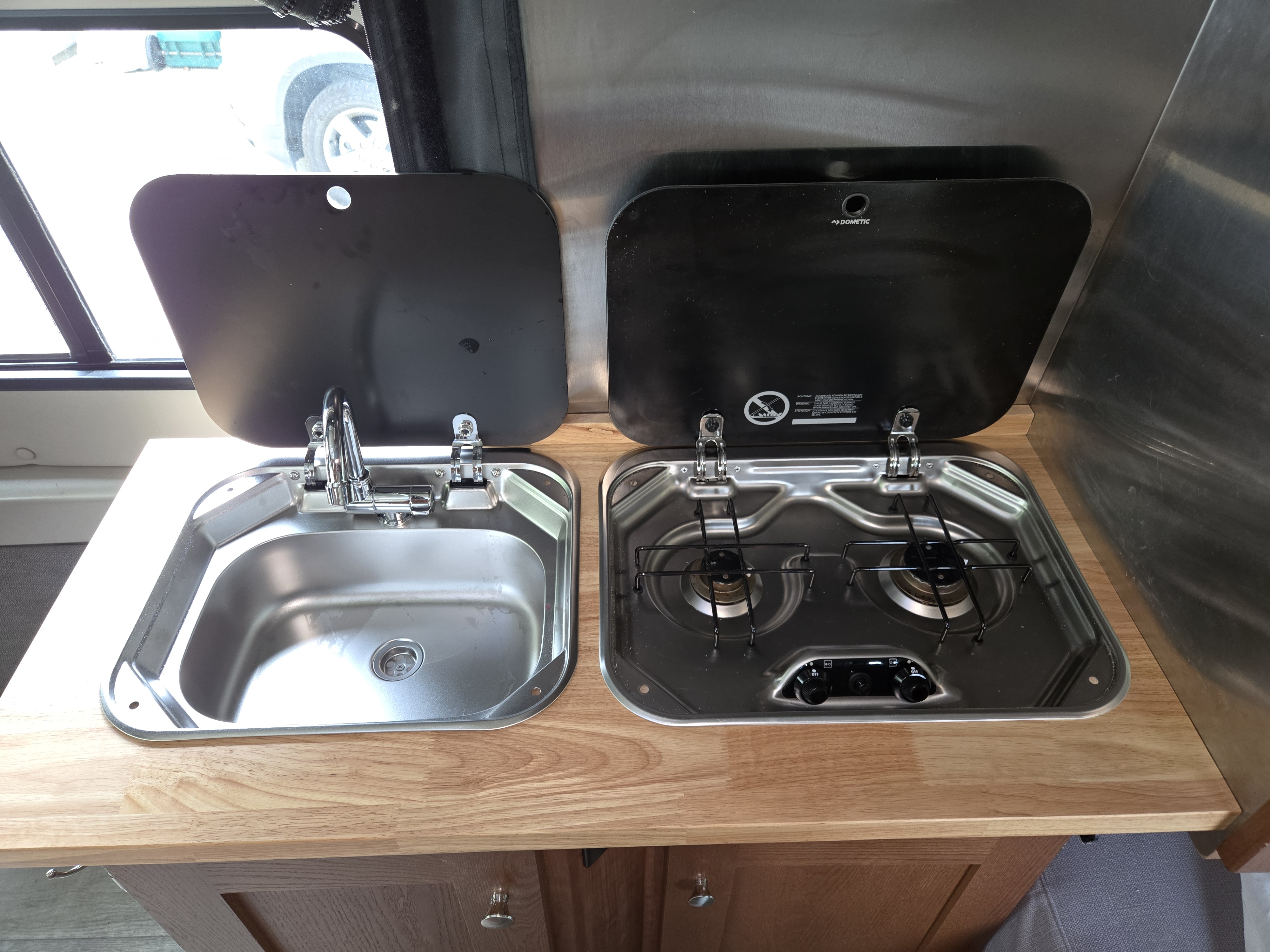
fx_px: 844
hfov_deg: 73.9
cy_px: 476
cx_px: 635
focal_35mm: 23
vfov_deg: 58.9
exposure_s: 1/15
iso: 160
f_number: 1.8
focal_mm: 5.4
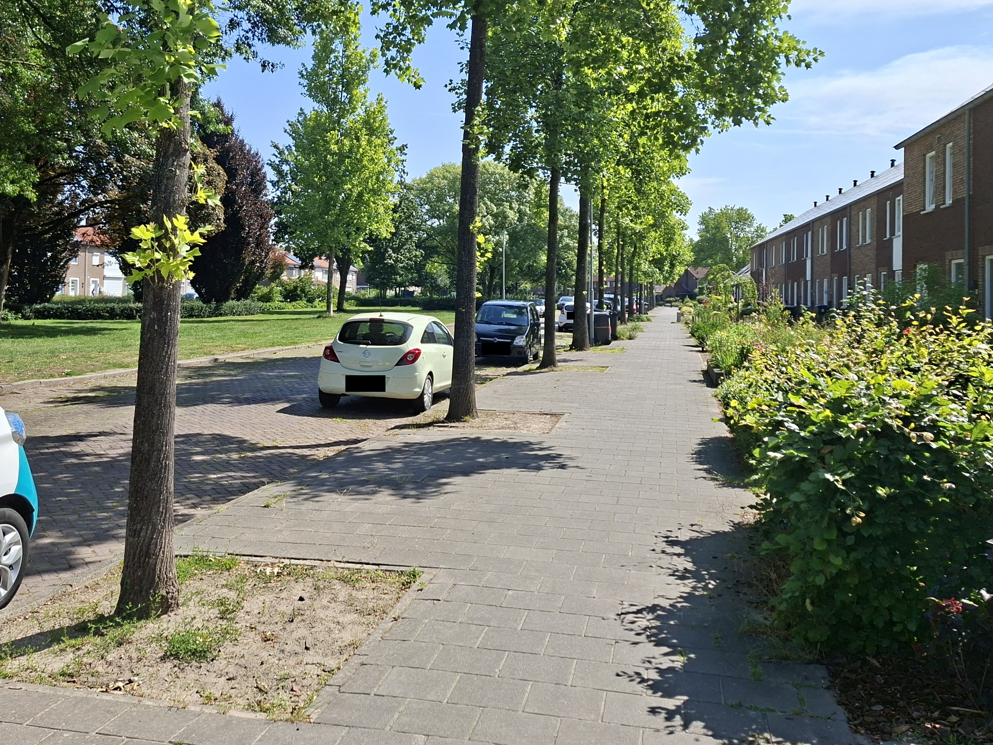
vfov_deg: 43.8
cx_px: 386
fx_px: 918
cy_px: 278
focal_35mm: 32
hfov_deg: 56.3
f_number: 1.8
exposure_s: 1/2519
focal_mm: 5.54
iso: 50
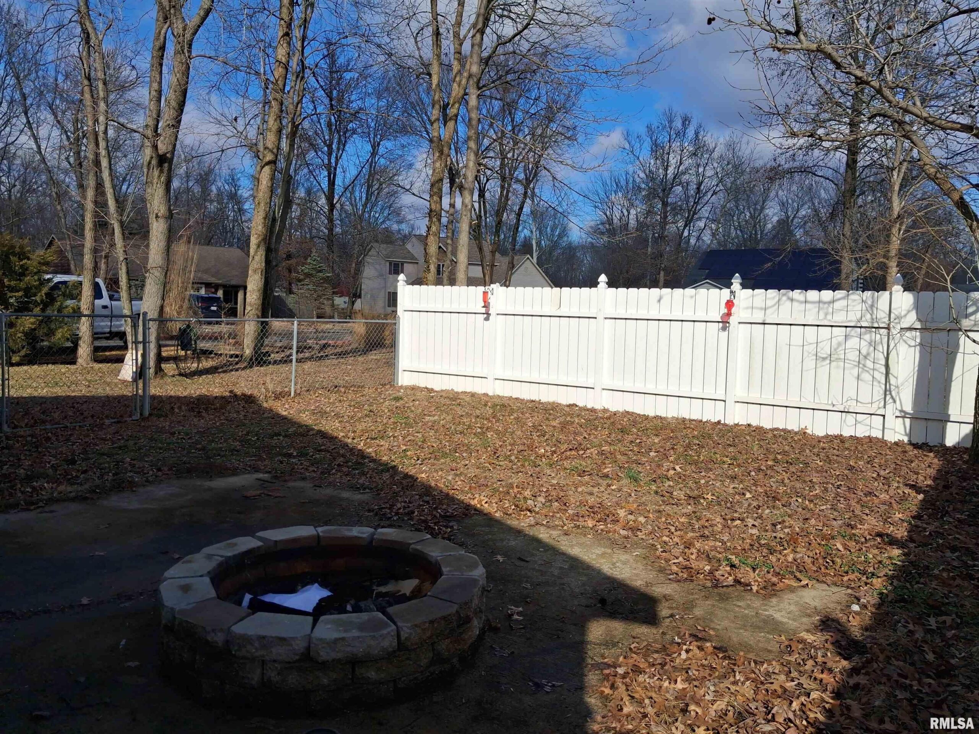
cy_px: 367
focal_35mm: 27
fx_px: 764
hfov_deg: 65.3
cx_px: 490
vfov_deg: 51.4
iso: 20
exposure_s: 1/1337
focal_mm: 4
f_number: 1.8
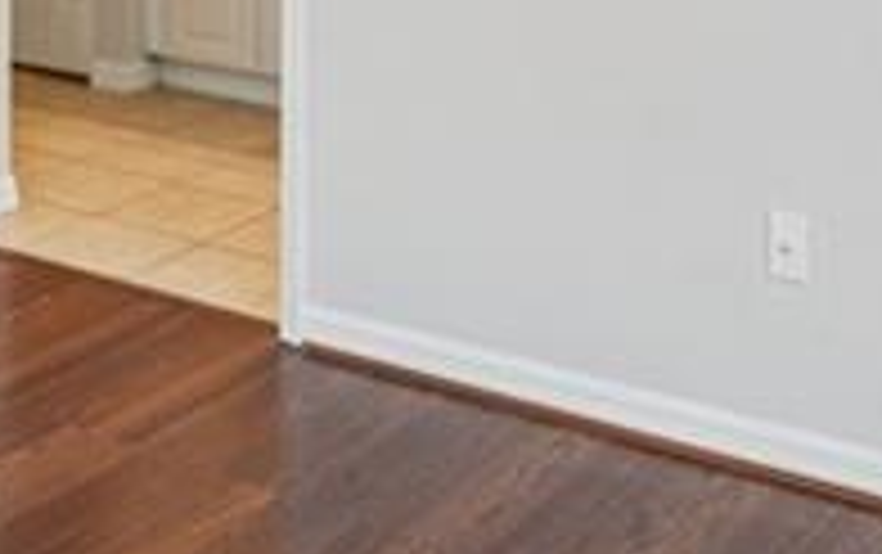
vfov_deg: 13.9
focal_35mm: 85
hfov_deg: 24.0
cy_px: -417
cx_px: 194
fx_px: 2046
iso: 400
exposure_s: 1/25
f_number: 8
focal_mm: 16
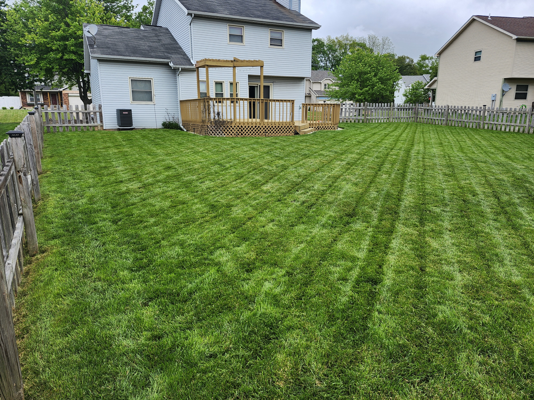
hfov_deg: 73.9
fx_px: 355
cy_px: 200
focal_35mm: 23
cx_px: 267
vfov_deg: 58.9
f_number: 1.8
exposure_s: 1/711
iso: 25
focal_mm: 5.54
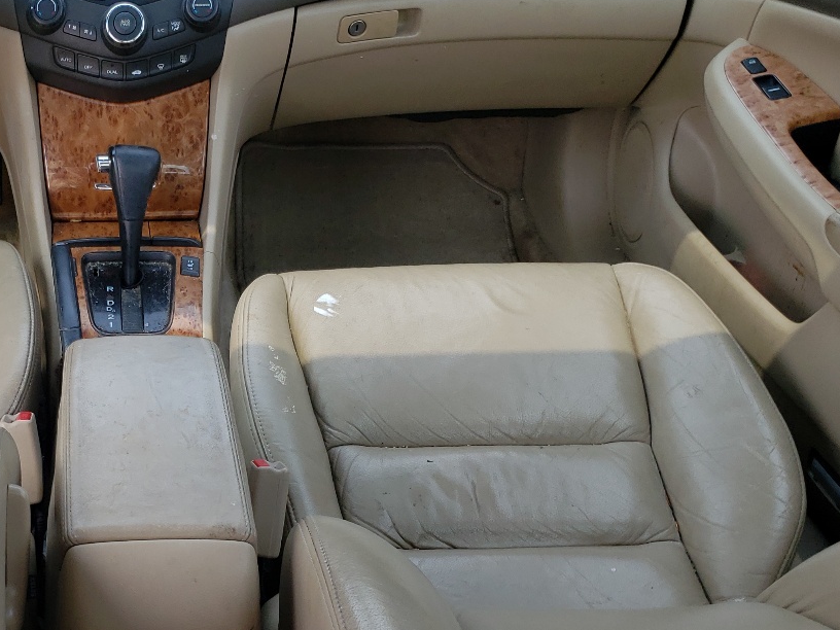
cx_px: 122
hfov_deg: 35.8
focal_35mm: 51
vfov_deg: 28.5
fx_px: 1238
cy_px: 365
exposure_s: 1/714
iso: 50
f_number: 1.5
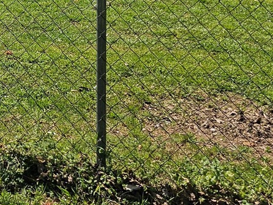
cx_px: -226
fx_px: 781
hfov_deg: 16.4
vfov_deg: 13.2
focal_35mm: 99
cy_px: -182
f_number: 1.7
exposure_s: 1/1011
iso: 10
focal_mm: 6.3
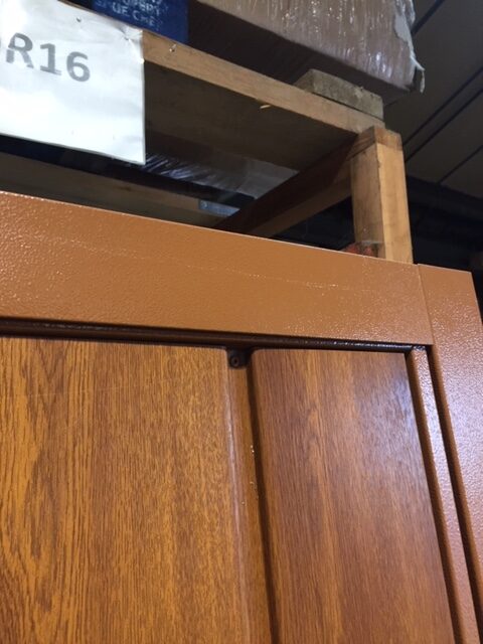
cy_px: 322
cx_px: 242
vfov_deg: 61.7
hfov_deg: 48.2
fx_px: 540
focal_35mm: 29
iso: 160
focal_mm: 4.15
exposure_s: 1/33
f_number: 2.2
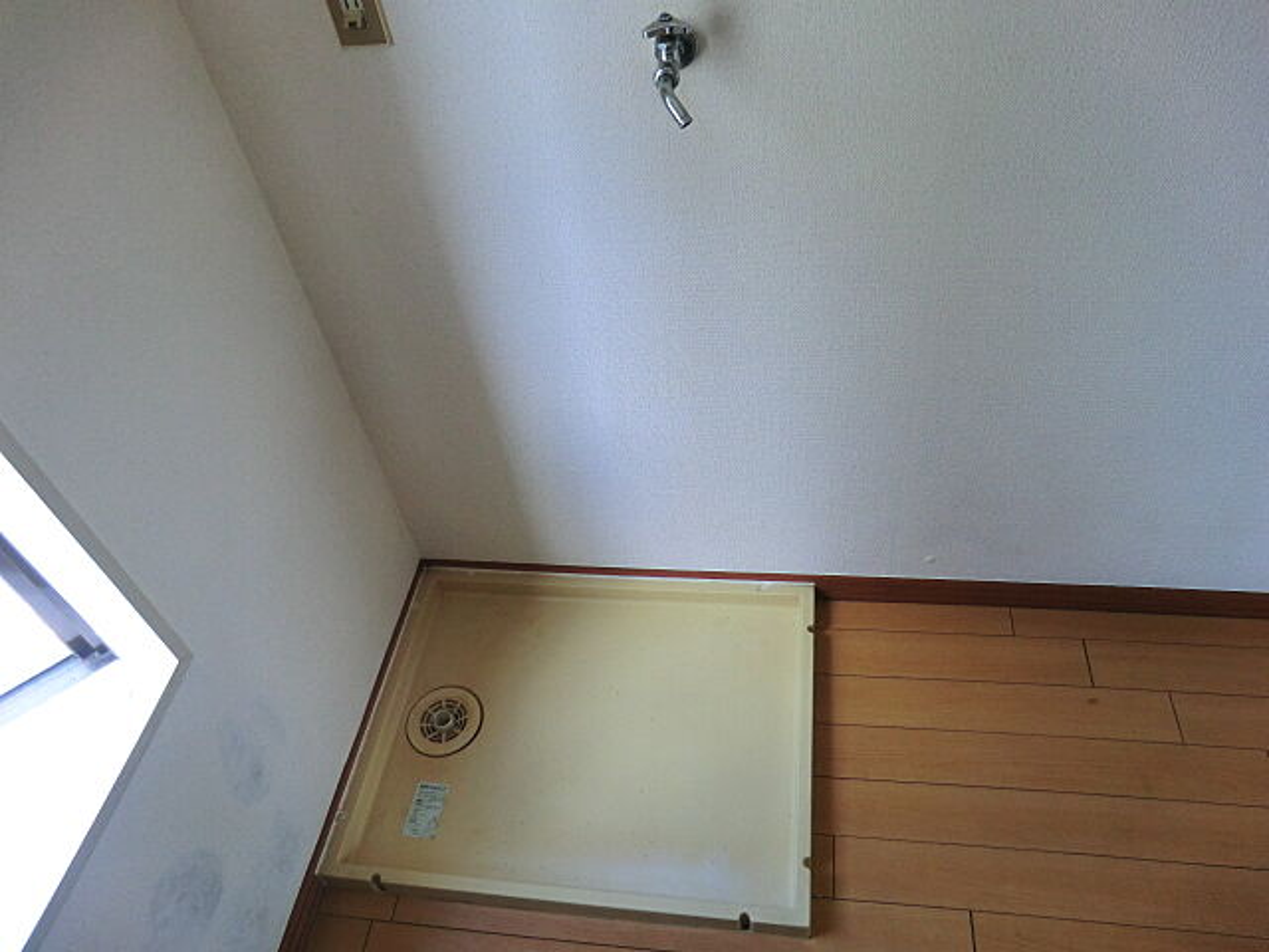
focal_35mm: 24
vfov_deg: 56.8
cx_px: 634
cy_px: 476
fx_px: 880
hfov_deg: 71.6
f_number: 3.2
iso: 160
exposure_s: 1/60
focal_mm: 4.3
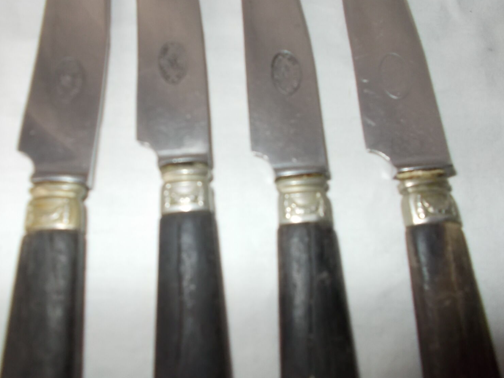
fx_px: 408
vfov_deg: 49.7
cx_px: 234
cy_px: 184
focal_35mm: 28
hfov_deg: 63.4
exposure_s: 1/25
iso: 200
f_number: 3.2
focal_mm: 4.6
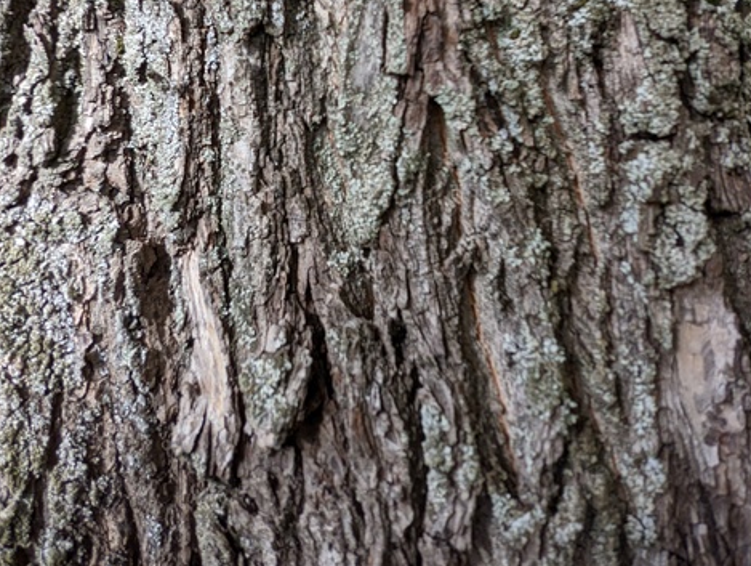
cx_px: 370
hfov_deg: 61.6
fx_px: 630
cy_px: 87
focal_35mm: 29
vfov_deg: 45.1
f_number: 2.2
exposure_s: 1/257
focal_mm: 2.35
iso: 40
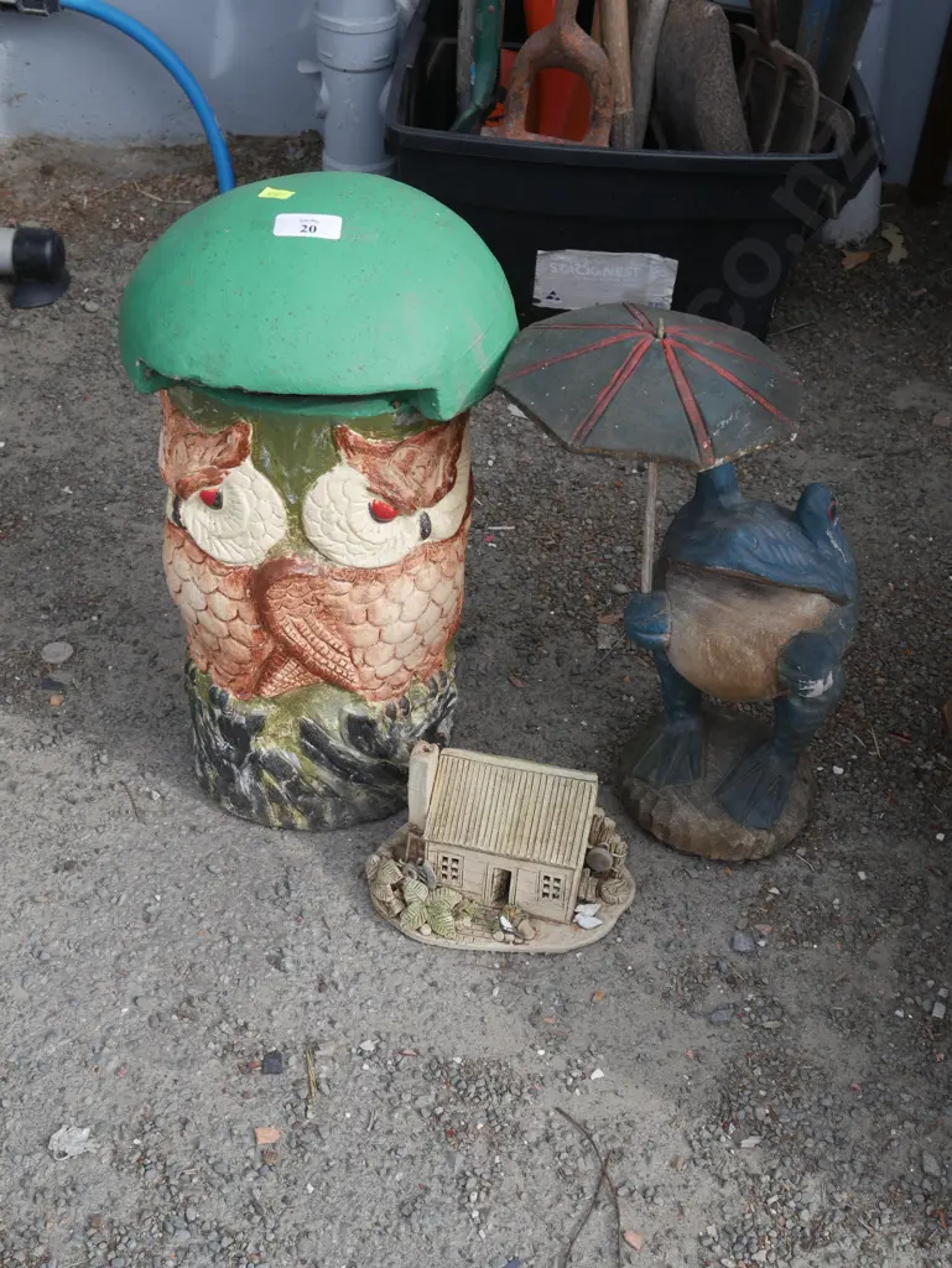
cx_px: 476
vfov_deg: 46.8
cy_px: 634
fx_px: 1466
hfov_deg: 36.0
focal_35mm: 40
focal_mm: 20
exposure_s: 1/200
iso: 200
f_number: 6.3
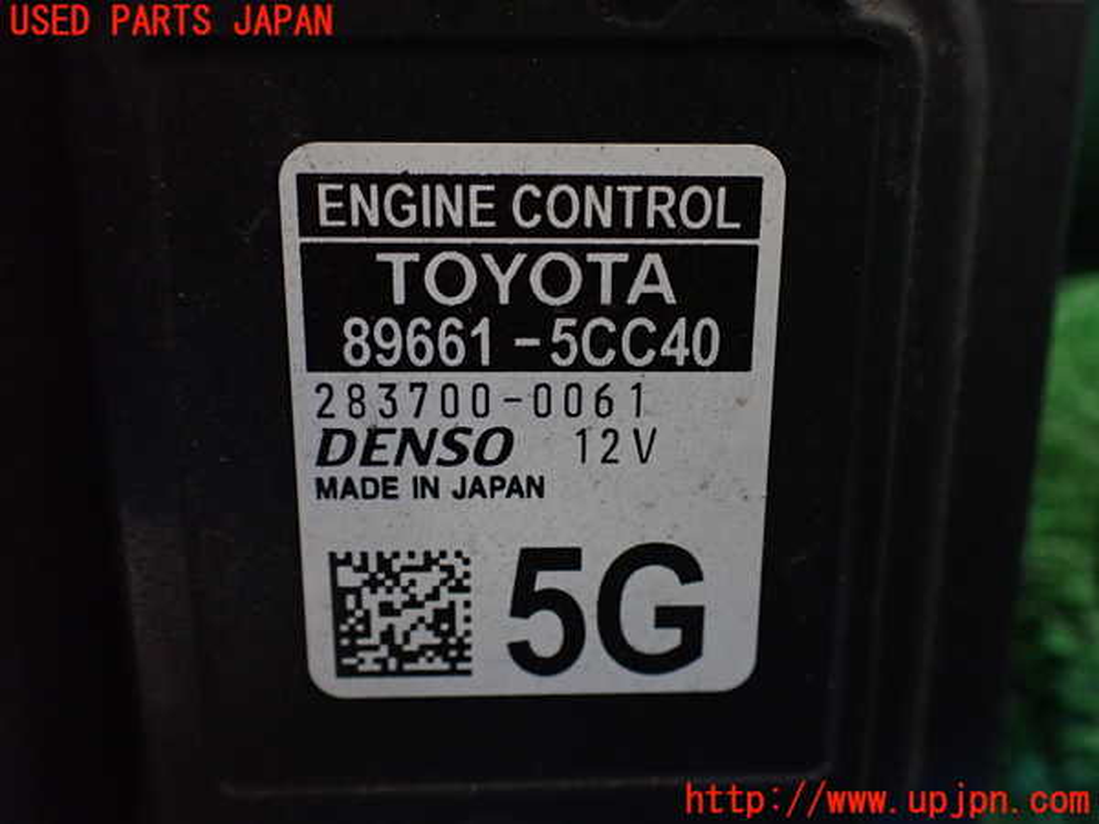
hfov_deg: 60.0
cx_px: 550
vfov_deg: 46.8
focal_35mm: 30
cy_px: 412
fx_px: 952
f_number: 2.3
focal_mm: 5.4
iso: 800
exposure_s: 1/60
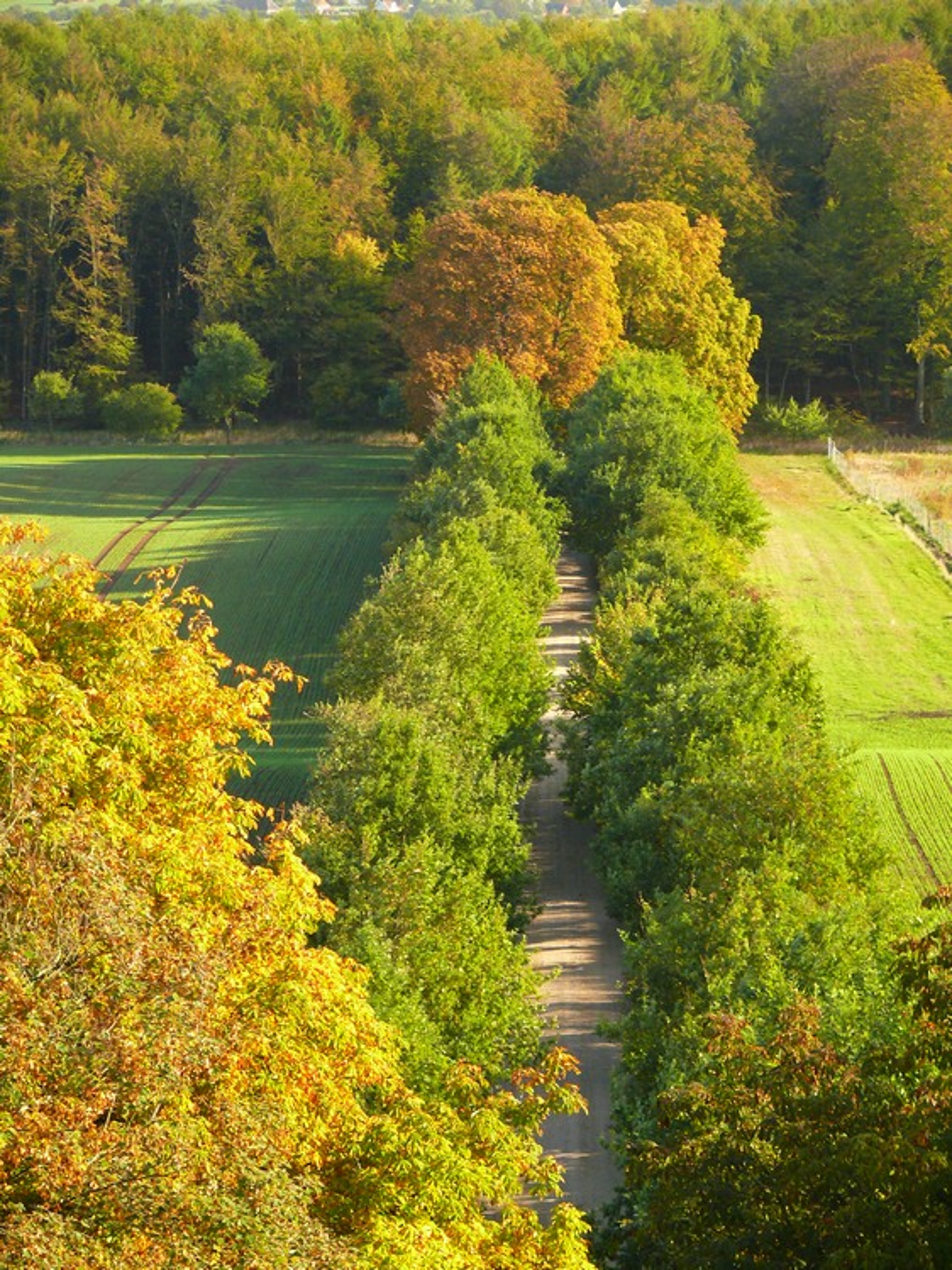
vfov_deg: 13.2
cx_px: 476
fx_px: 5503
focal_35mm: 150
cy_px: 635
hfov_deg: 9.9
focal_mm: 31.7
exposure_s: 1/125
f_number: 3.6
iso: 200
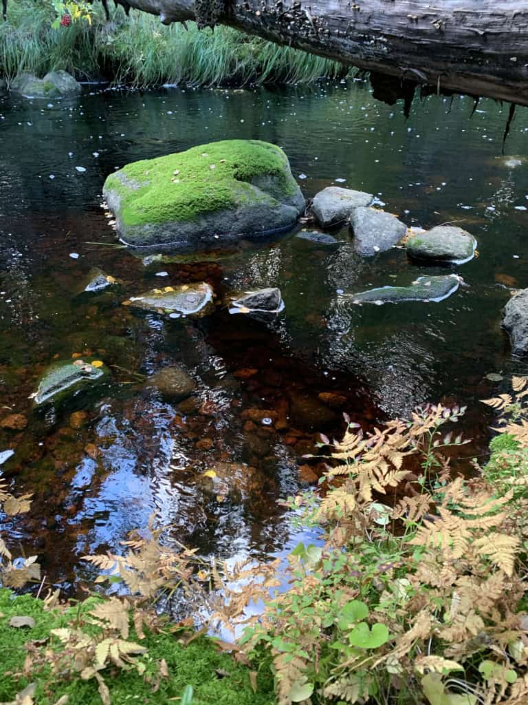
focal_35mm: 26
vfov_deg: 67.3
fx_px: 529
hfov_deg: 53.1
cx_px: 264
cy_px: 352
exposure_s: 1/60
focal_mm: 4.2
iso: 200
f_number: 1.8
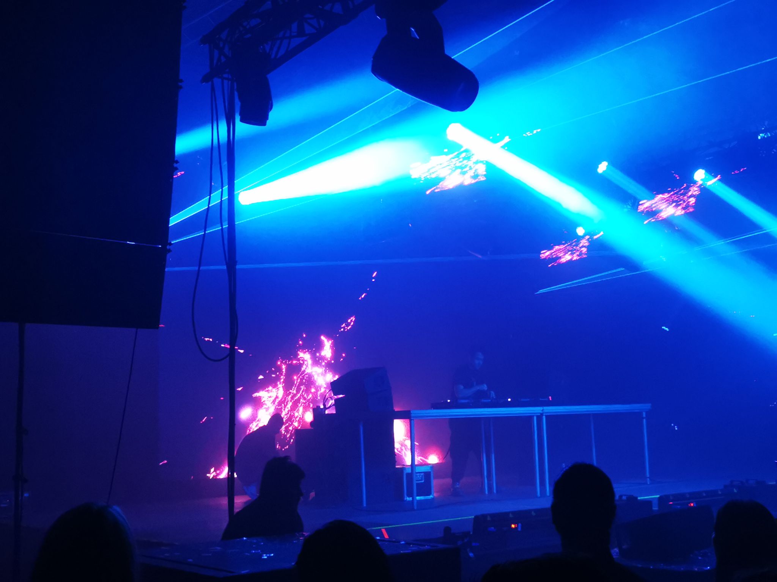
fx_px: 1122
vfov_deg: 29.1
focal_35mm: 50
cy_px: 291
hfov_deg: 38.2
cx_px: 388
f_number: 1.6
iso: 400
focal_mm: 5.56
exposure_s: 1/100
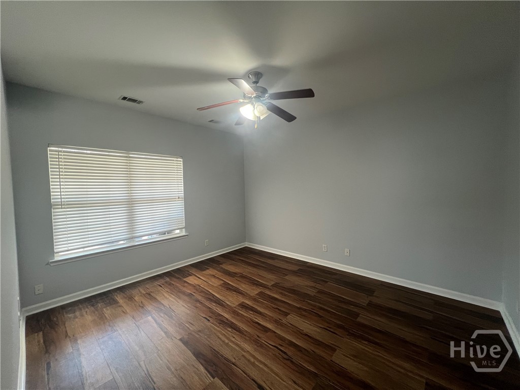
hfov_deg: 106.2
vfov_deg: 89.9
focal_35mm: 13
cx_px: 260
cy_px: 195
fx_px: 195
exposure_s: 1/60
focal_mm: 1.57
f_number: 1.8
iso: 200
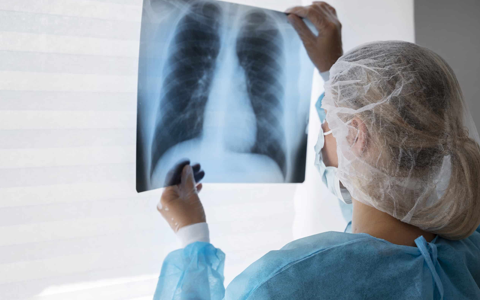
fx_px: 785
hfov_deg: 34.0
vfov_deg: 21.6
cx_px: 243
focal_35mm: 60
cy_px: 158
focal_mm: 58
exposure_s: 1/250
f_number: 5
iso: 400
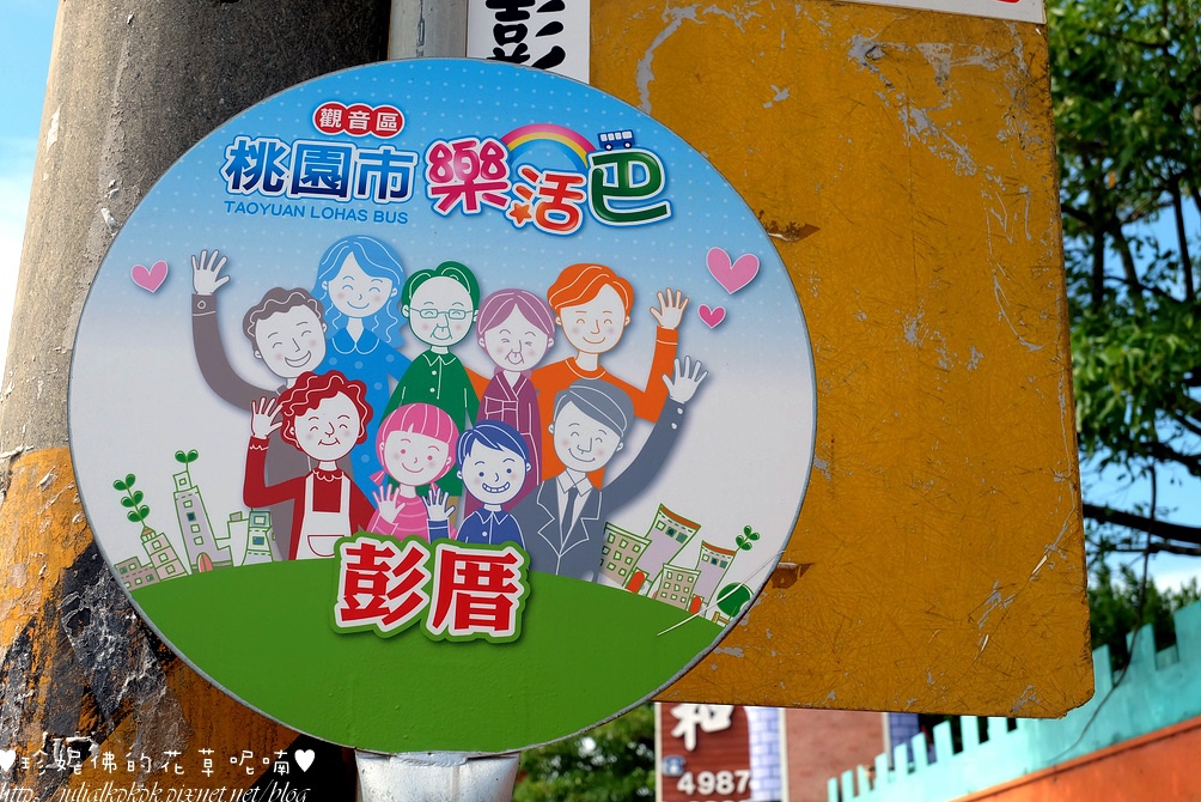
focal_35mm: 52
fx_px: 1735
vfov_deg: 26.0
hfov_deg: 38.2
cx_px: 595
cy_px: 406
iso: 200
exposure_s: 1/350
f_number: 8
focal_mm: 34
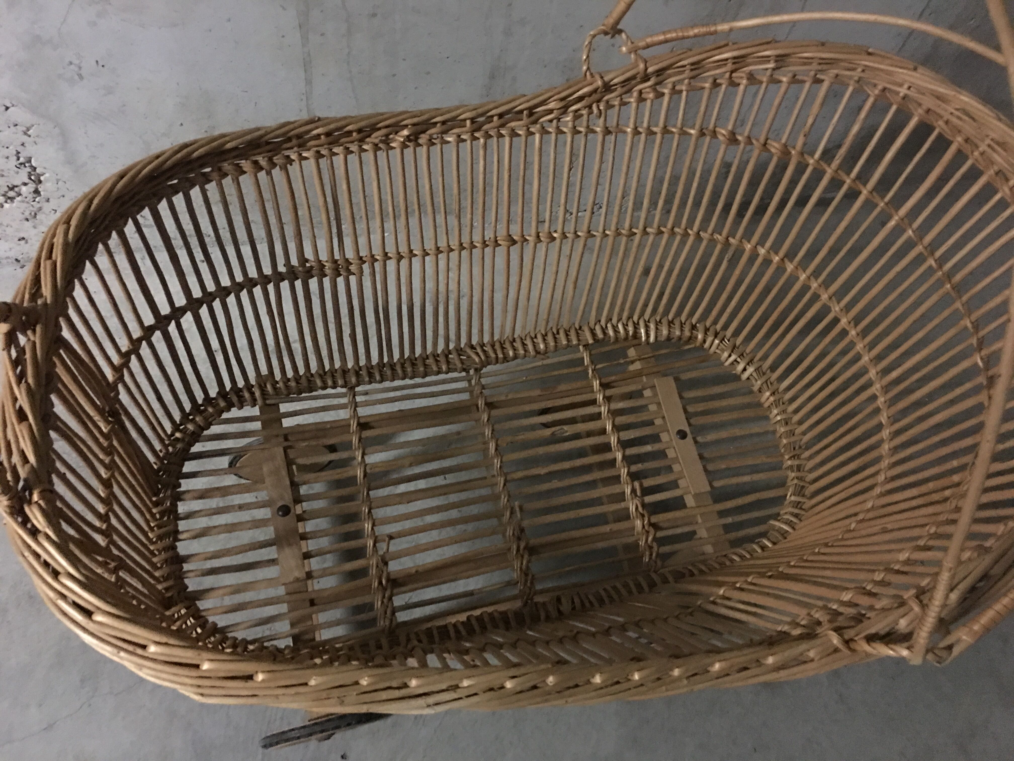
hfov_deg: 61.7
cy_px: 380
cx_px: 507
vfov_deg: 48.2
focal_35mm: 29
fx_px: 849
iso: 160
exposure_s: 1/4
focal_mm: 4.15
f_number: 2.2
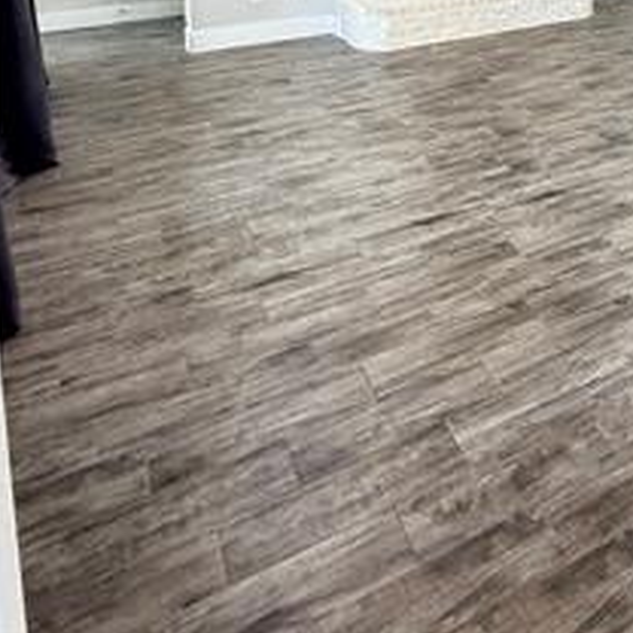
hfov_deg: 39.1
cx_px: 624
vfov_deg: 36.2
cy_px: -85
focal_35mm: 38
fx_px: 786
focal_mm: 2.22
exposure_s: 1/60
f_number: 2.2
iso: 500
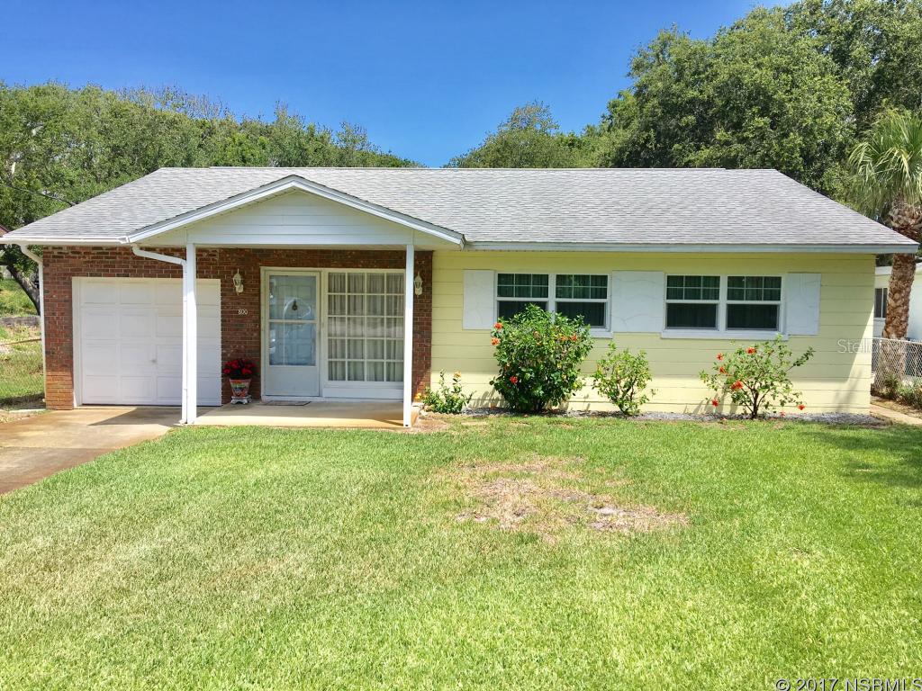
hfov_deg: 61.7
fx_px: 772
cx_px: 461
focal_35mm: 29
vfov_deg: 48.2
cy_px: 346
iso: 25
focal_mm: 4.15
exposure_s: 1/1241
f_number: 2.2
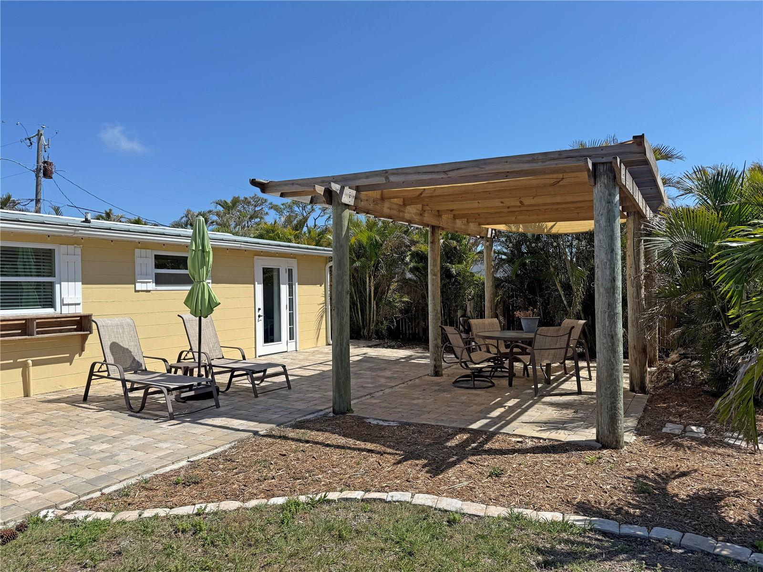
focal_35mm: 24
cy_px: 286
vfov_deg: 56.8
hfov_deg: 71.6
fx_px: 529
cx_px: 382
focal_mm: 6.76
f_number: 1.78
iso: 80
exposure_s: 1/4975
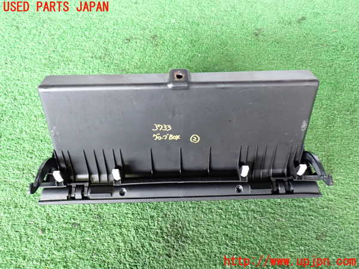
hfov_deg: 60.0
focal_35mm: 30
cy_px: 134
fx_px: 311
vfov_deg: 46.8
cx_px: 180
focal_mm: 5.4
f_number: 2.3
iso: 320
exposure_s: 1/30
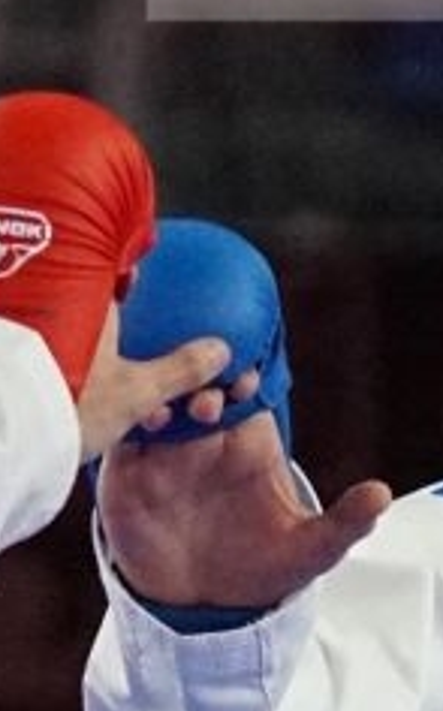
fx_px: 27149
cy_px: 813
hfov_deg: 0.9
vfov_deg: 1.5
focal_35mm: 1402
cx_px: 428
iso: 3200
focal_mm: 120
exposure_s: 1/2000
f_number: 2.8
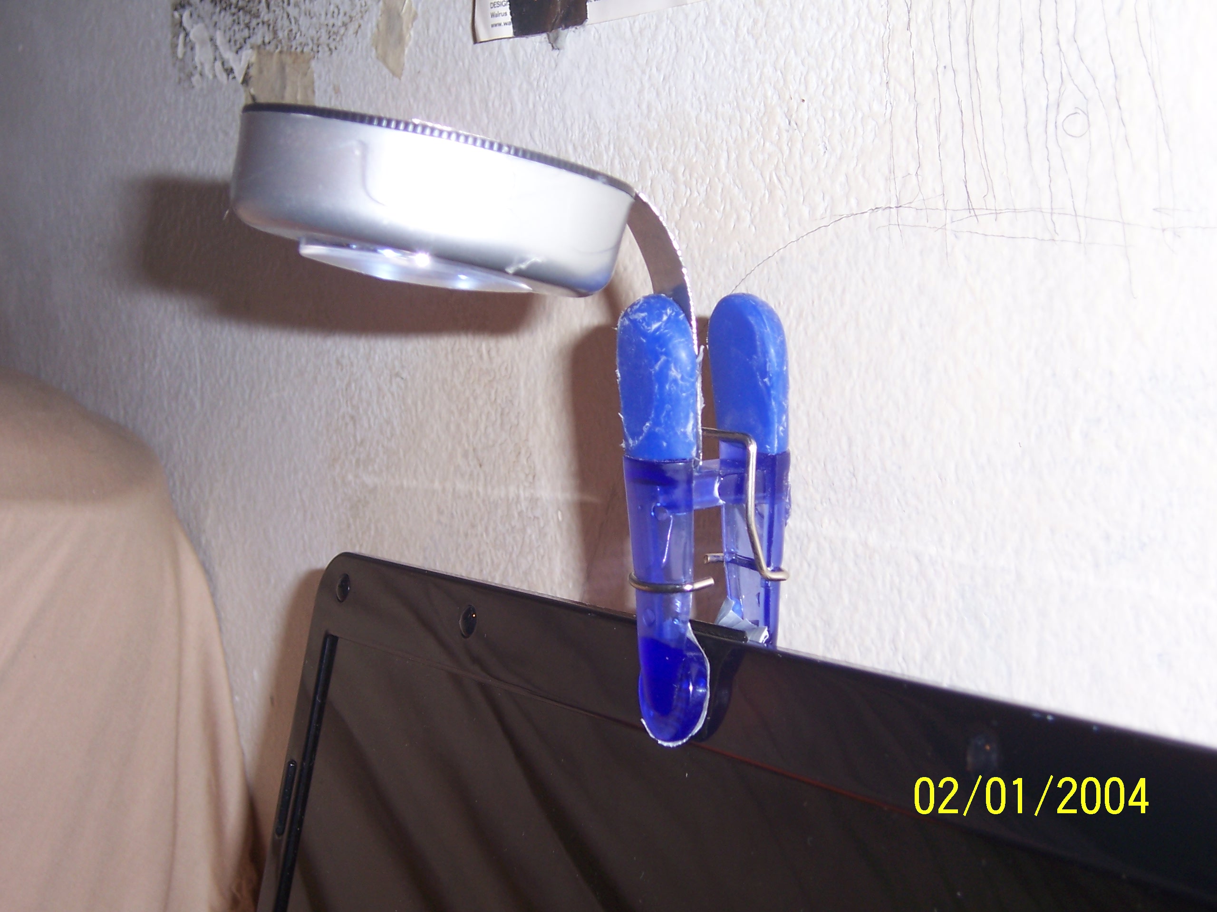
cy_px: 456
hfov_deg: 29.4
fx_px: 2320
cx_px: 608
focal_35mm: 66
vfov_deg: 22.3
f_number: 4
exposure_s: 1/60
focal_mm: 11
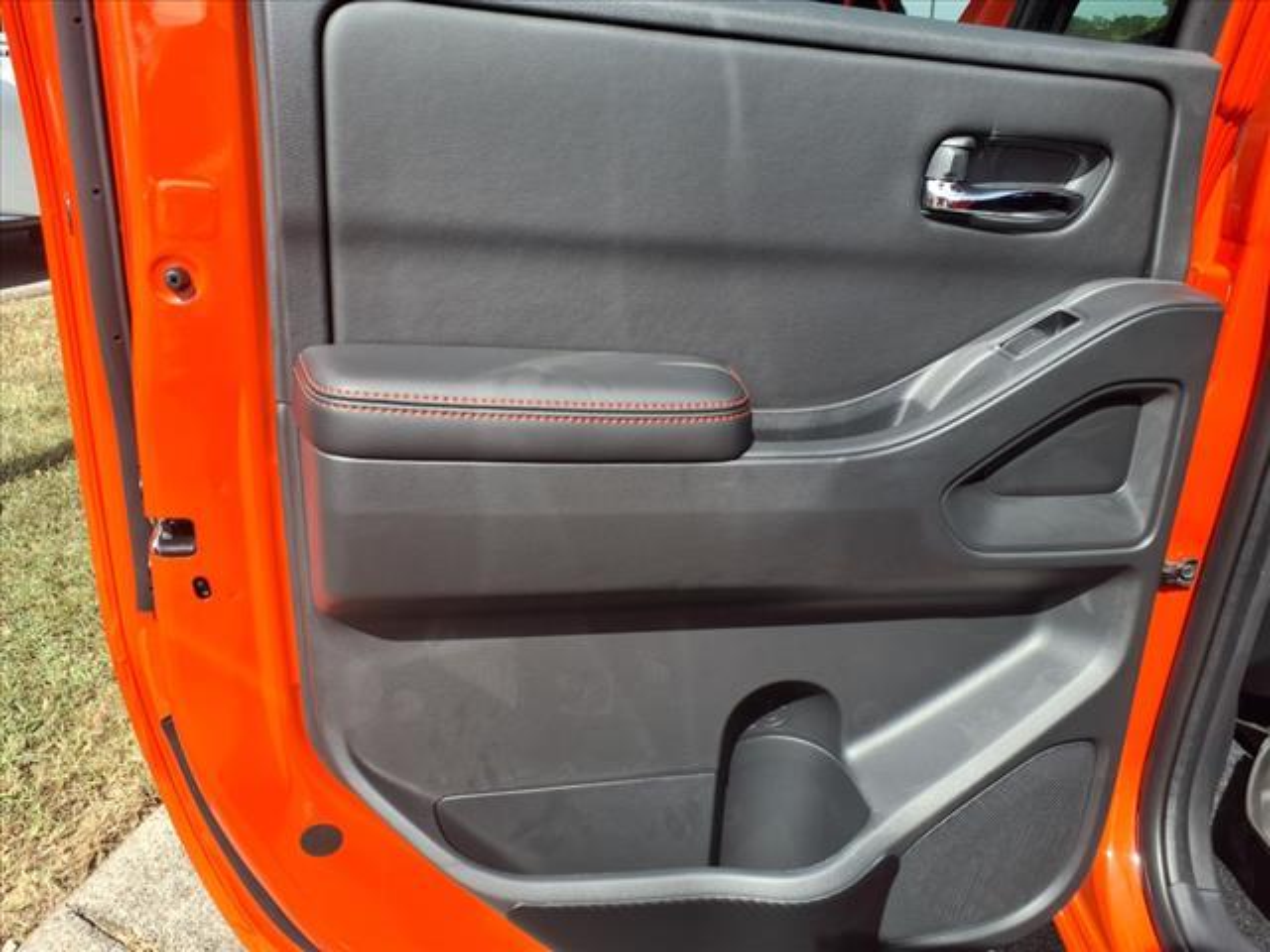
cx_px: 635
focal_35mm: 27
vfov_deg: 51.4
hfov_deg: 65.3
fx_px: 991
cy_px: 476
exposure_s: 1/909
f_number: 1.9
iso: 40
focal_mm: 3.58
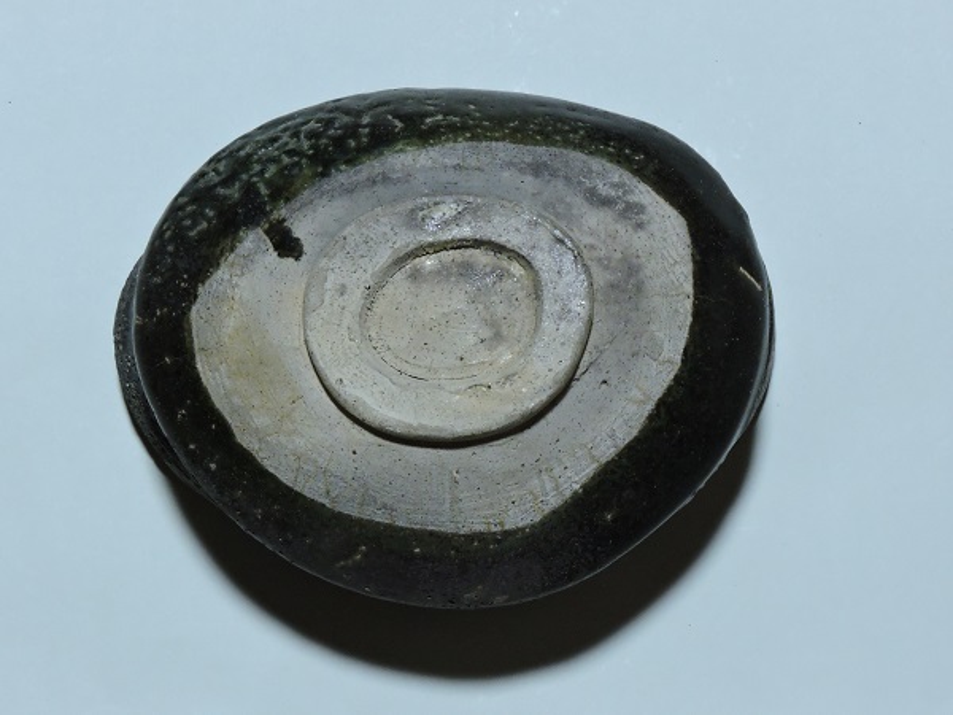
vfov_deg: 11.9
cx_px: 476
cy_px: 358
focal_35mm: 125
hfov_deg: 15.8
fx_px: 3441
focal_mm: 22.4
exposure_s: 1/10
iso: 800
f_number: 8
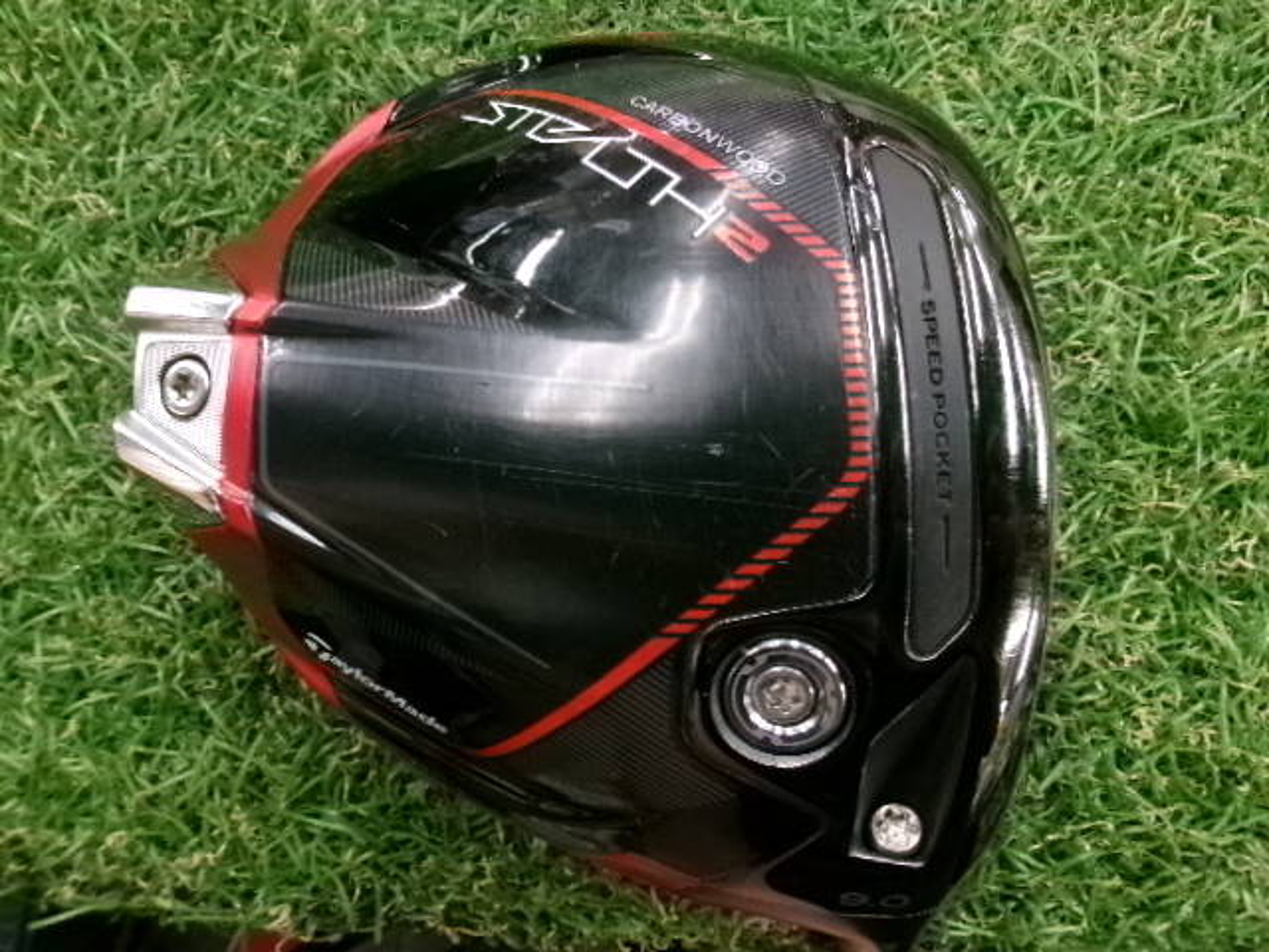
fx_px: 1026
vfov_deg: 49.7
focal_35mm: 28
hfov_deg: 63.4
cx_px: 634
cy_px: 476
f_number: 3.9
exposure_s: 1/34
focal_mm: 5.1
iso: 800
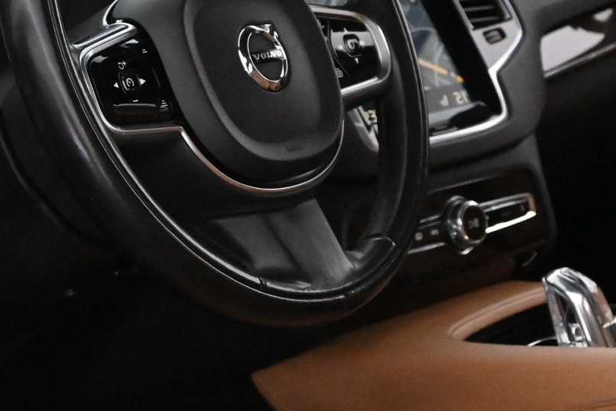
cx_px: 319
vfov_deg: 11.1
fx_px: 2105
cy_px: 71
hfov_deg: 16.7
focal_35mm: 123
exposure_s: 1/60
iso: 12800
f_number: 5.6
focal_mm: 41
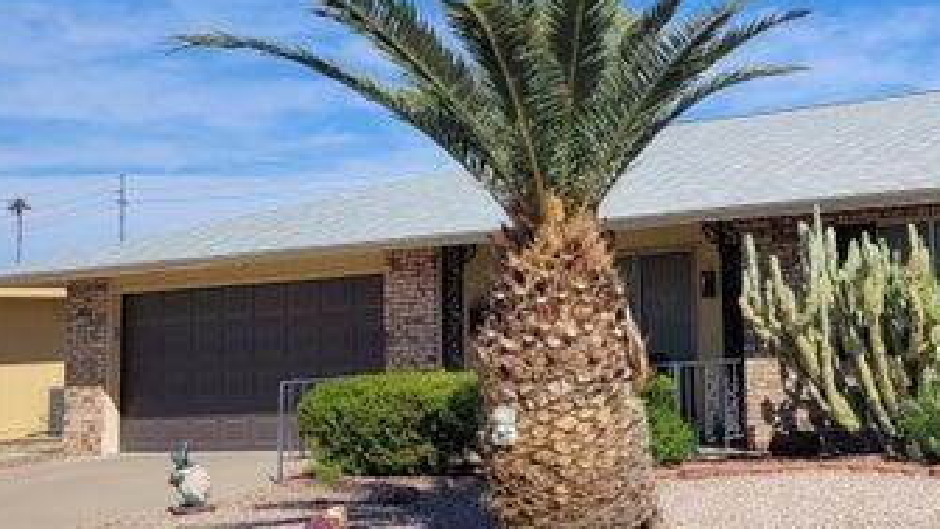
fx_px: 1346
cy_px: 216
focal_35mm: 54
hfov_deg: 35.7
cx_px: 881
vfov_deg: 22.2
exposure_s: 1/3026
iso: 40
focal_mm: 5.4
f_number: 1.8
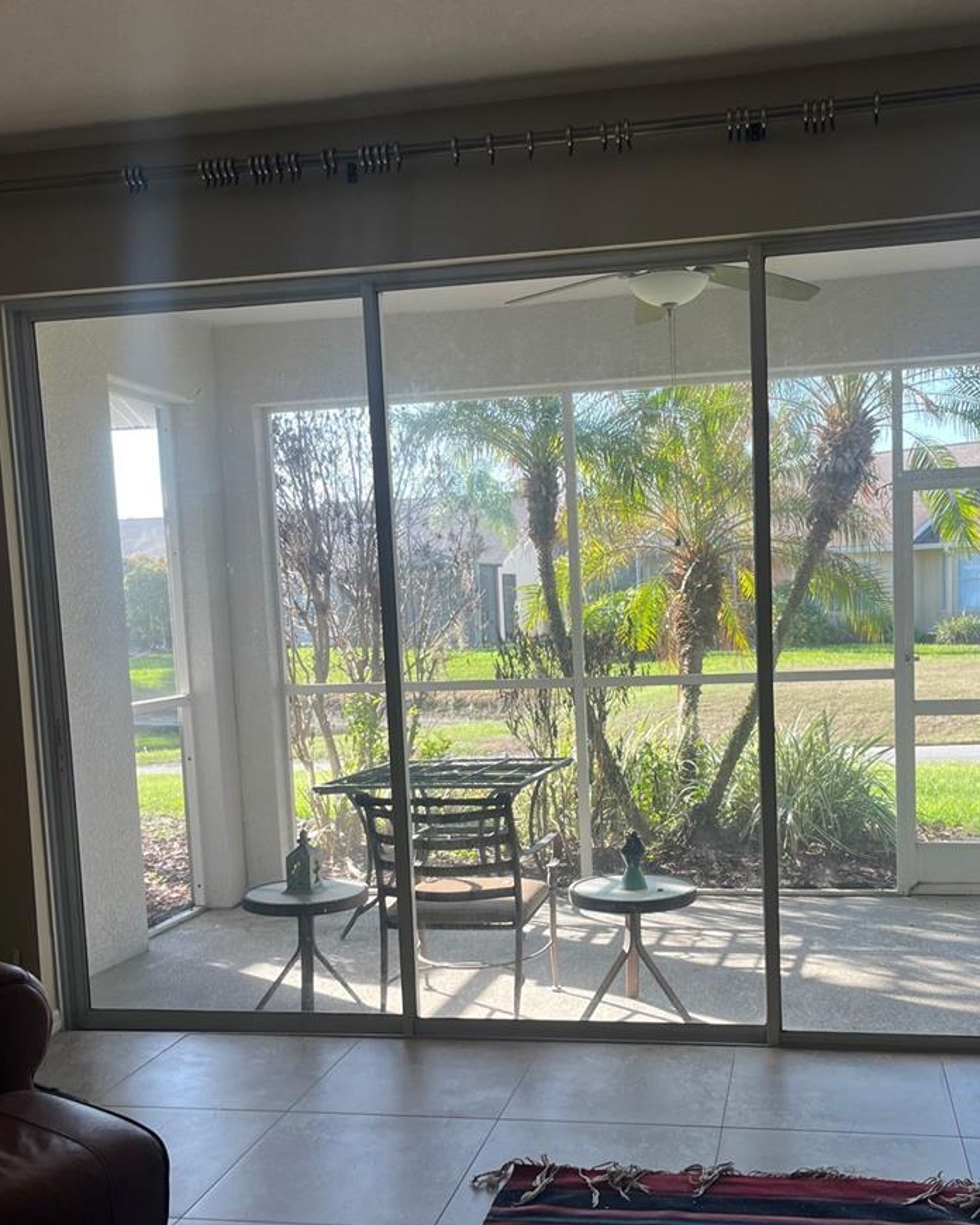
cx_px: 604
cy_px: 727
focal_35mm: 35
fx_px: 1269
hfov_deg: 42.0
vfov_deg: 51.2
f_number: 1.6
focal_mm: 5.1
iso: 40
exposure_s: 1/203
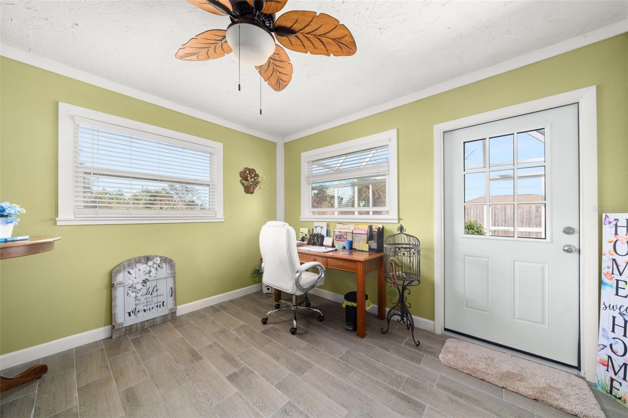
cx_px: 314
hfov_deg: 112.6
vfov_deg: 90.0
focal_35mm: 12
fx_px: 209
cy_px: 209
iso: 400
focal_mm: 12
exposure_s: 1/4
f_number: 11
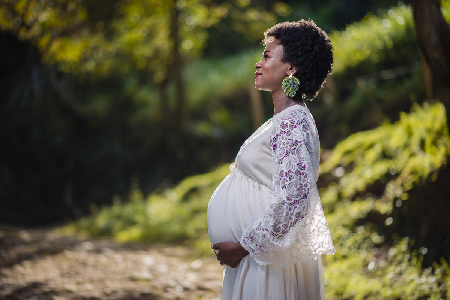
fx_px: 1063
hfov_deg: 23.9
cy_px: 150
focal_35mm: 85
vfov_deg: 16.1
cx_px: 225
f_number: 1.8
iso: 100
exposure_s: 1/800
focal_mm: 85
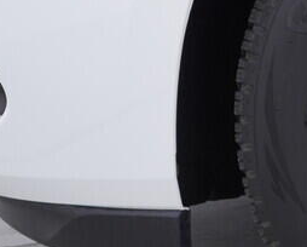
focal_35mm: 136
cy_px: 72
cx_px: 554
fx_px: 1238
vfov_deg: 11.4
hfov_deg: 12.8
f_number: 3.5
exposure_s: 1/60
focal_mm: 24
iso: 125
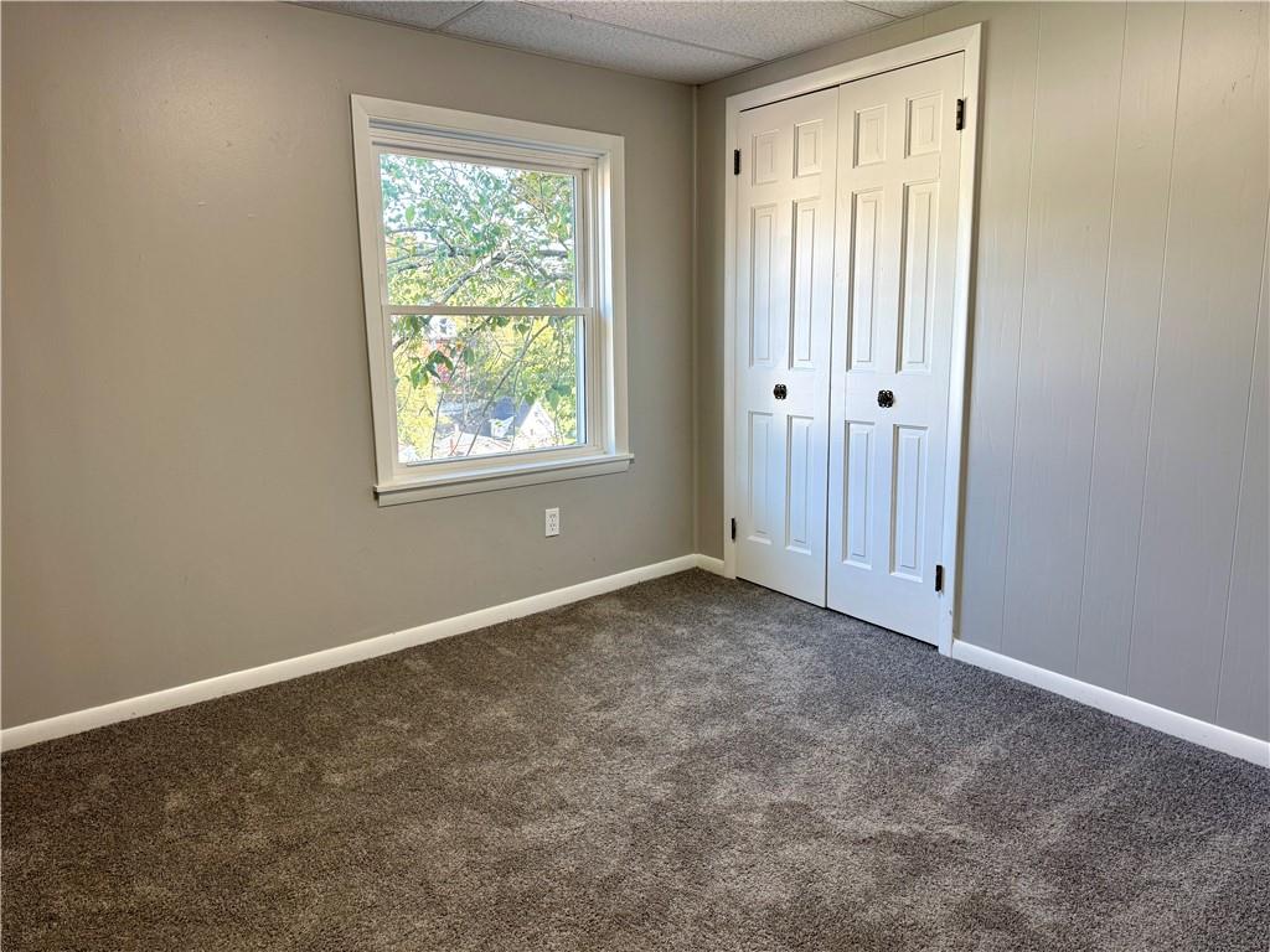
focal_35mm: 24
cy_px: 476
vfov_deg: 56.8
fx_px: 881
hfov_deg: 71.6
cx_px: 635
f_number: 1.78
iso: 100
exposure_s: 1/121
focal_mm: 6.76
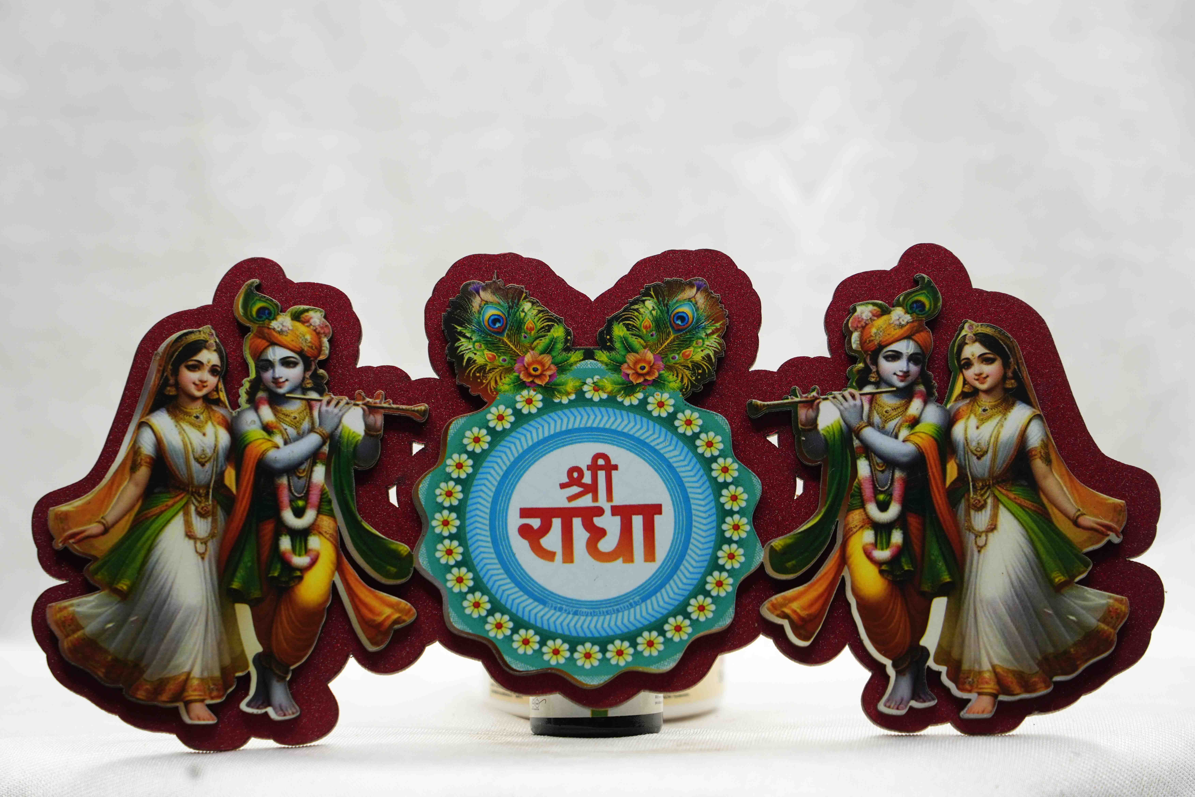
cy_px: 398
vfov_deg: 13.0
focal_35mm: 105
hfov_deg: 19.5
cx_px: 598
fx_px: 3485
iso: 320
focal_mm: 105
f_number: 5.6
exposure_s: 1/60
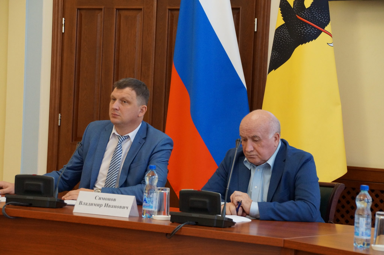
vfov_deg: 13.0
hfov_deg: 19.5
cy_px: 128
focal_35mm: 105
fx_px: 1119
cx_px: 192
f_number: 5.6
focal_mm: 70
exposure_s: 1/125
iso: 1600
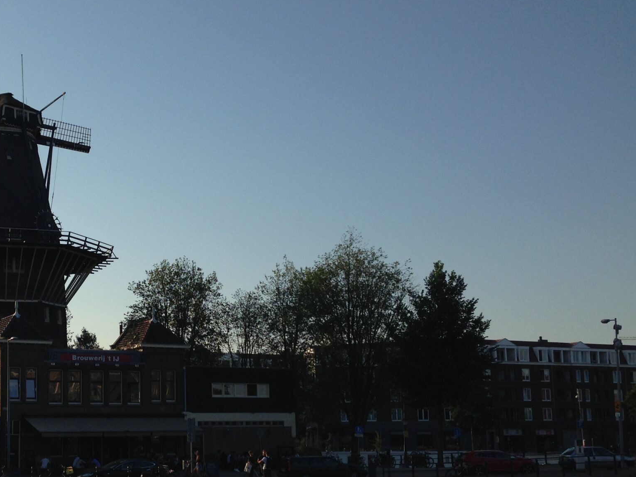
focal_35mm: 55
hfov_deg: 33.7
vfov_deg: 26.4
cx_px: 113
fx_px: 1011
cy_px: 322
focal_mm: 4.12
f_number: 2.4
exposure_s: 1/1595
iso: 50
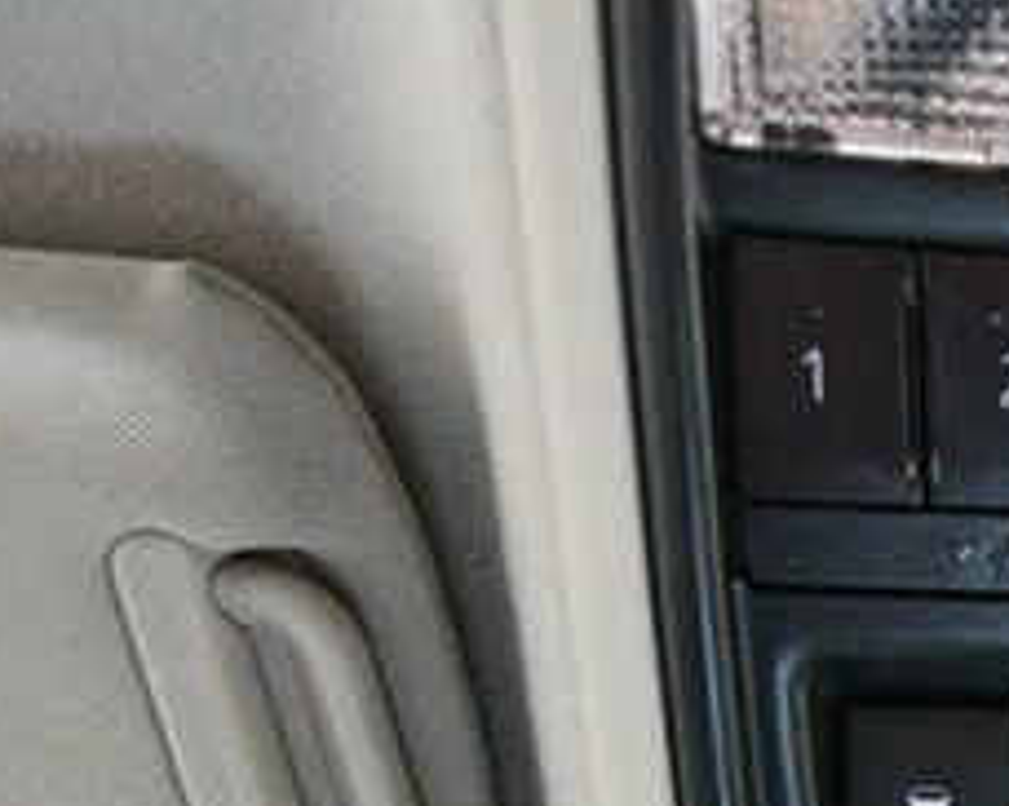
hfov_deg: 21.3
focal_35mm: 79
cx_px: 1390
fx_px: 2357
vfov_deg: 19.0
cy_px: 753
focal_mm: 20
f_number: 3.8
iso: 12800
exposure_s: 1/60
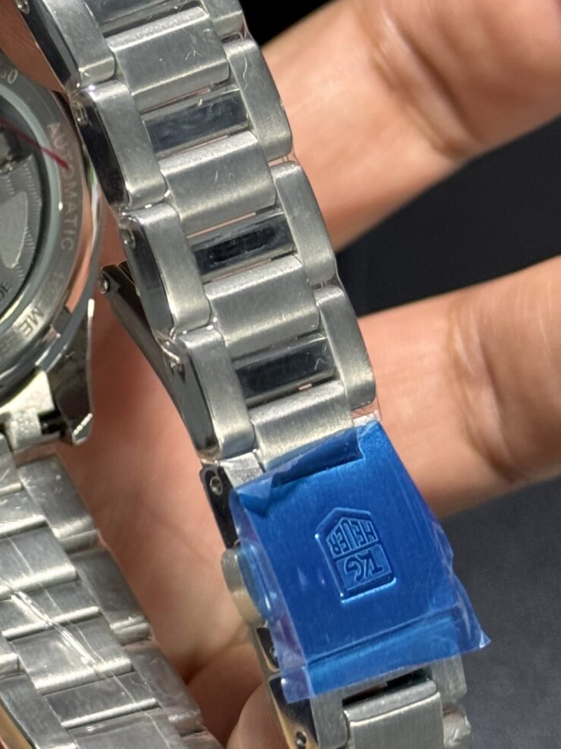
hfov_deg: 11.8
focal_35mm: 124
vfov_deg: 15.9
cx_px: -11
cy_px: 358
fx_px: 2680
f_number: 1.78
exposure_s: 1/50
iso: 200
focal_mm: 6.76
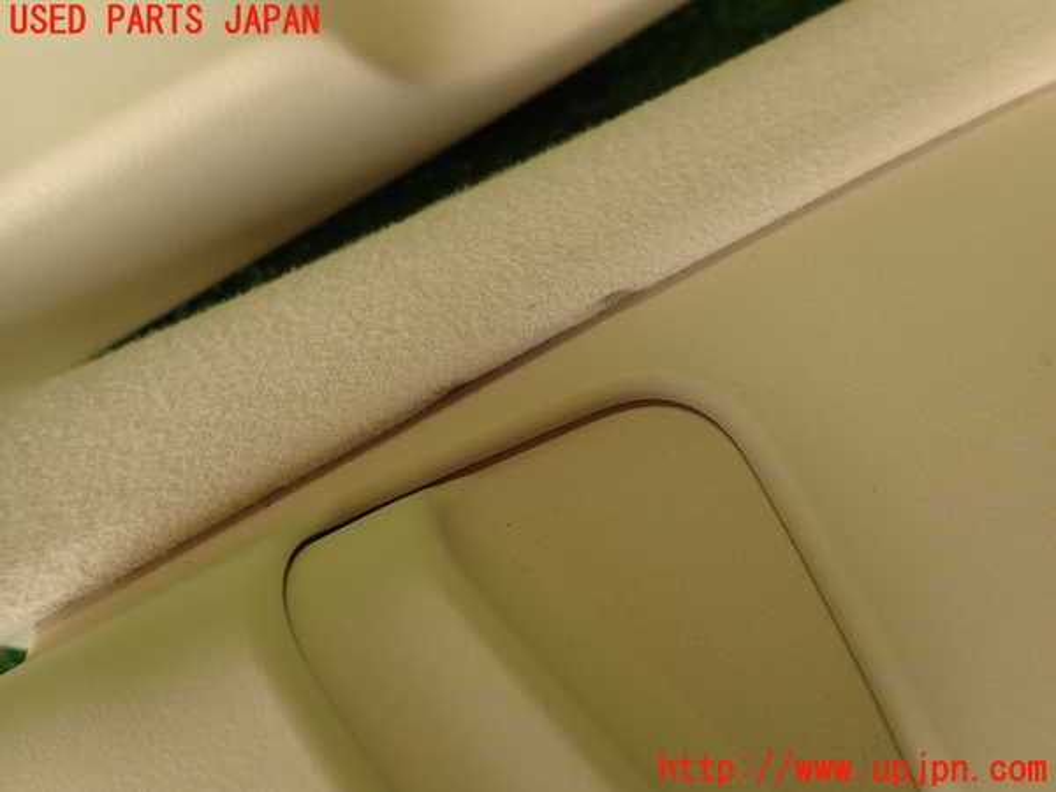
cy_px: 396
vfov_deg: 54.9
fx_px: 763
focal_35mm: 25
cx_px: 528
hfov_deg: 69.4
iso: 100
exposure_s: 1/60
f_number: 2.8
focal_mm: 4.5
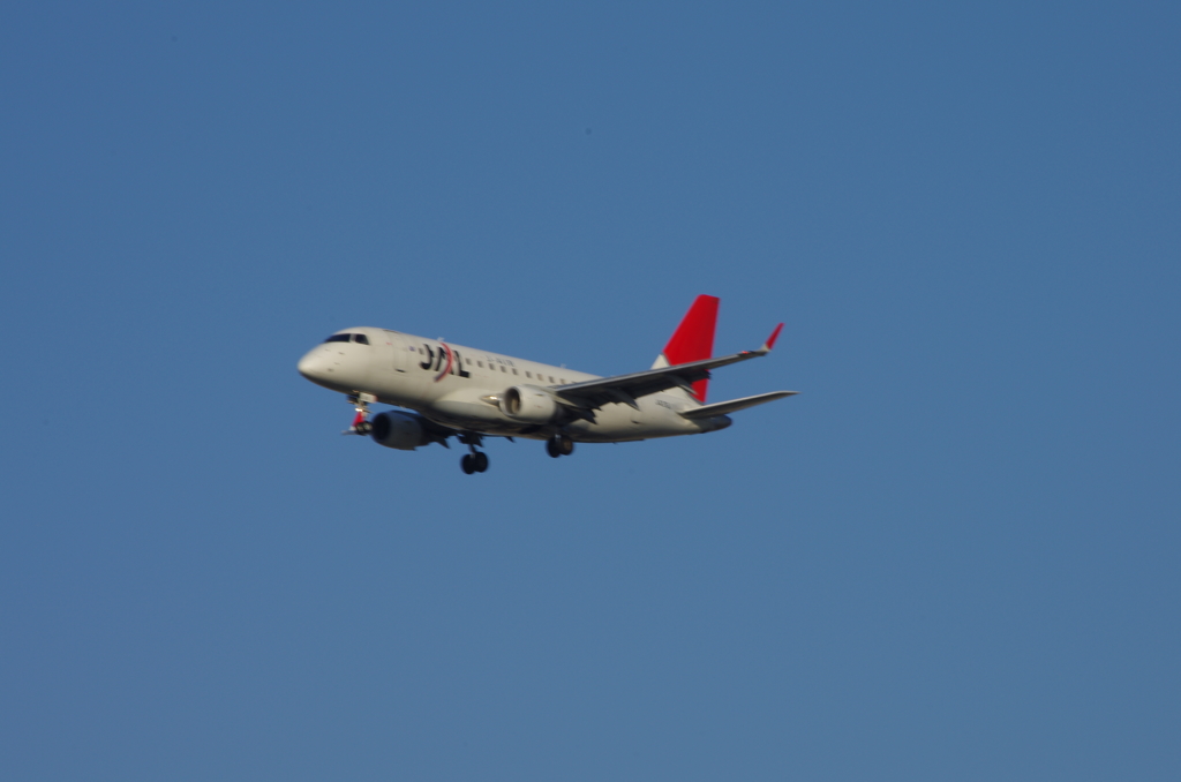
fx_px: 14730
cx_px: 590
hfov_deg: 4.6
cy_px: 391
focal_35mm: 450
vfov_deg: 3.0
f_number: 22
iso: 80
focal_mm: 300
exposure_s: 1/40
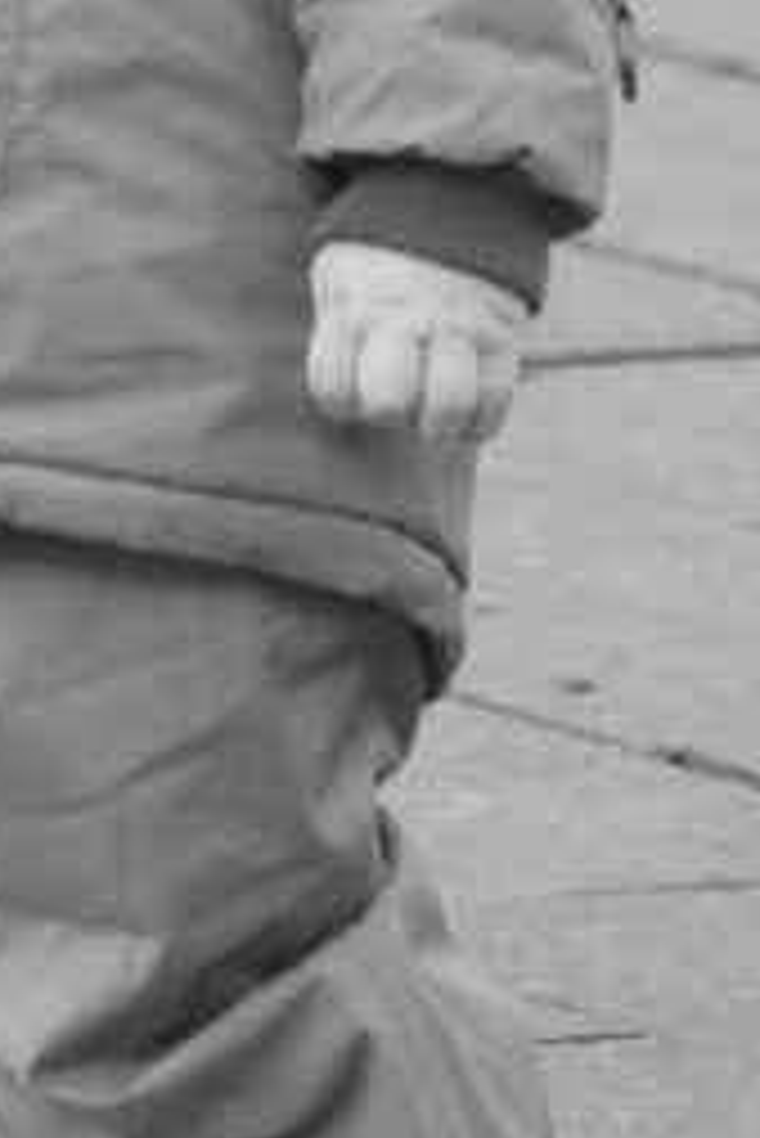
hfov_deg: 1.3
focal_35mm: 1092
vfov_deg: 1.9
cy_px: -184
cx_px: -38
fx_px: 34530
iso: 3200
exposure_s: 1/125
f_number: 5.6
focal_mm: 180
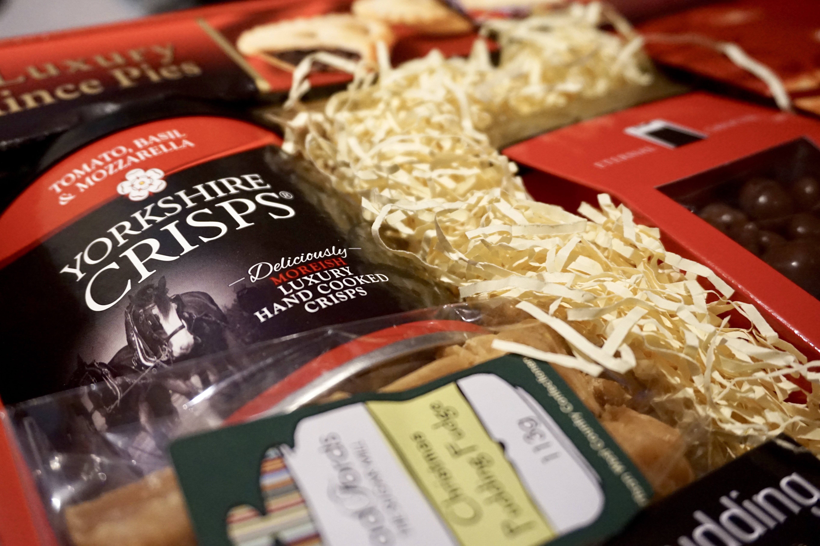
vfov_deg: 35.5
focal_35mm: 38
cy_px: 273
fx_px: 854
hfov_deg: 51.3
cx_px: 410
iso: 2000
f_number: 4.5
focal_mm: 25
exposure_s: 1/60
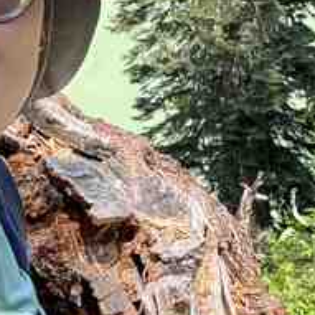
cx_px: 16
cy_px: -45
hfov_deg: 21.1
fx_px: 824
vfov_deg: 20.5
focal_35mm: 80
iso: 25
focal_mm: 2.69
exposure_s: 1/197
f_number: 1.9
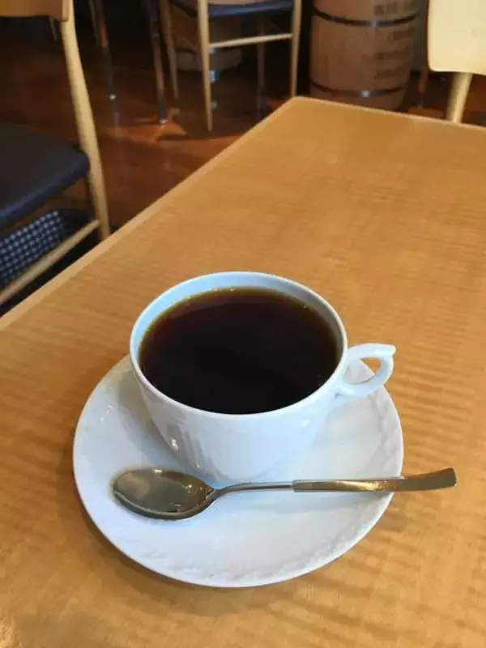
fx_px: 543
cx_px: 243
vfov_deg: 61.7
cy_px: 324
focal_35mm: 29
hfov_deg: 48.2
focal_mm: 4.15
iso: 32
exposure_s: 1/30
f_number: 2.2
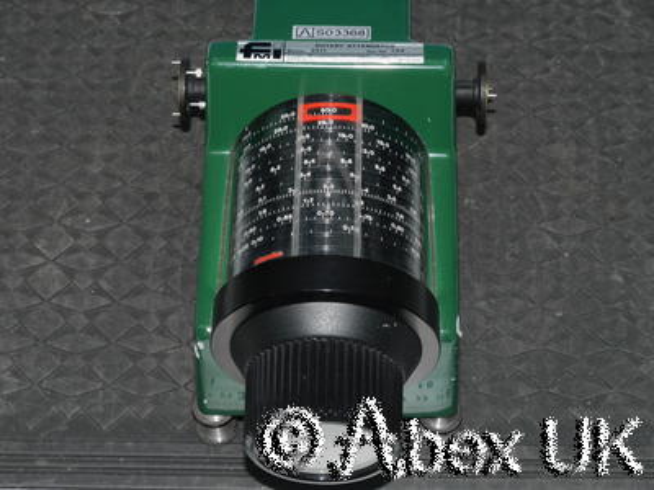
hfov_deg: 21.3
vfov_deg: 16.1
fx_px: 1738
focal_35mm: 92
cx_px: 327
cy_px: 245
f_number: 11
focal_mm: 46
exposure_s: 1/60
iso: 400
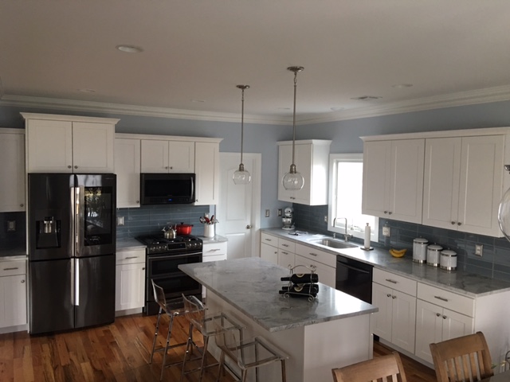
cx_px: 255
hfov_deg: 61.7
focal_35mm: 29
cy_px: 191
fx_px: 427
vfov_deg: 48.2
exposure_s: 1/15
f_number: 2.2
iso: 64
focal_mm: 4.15
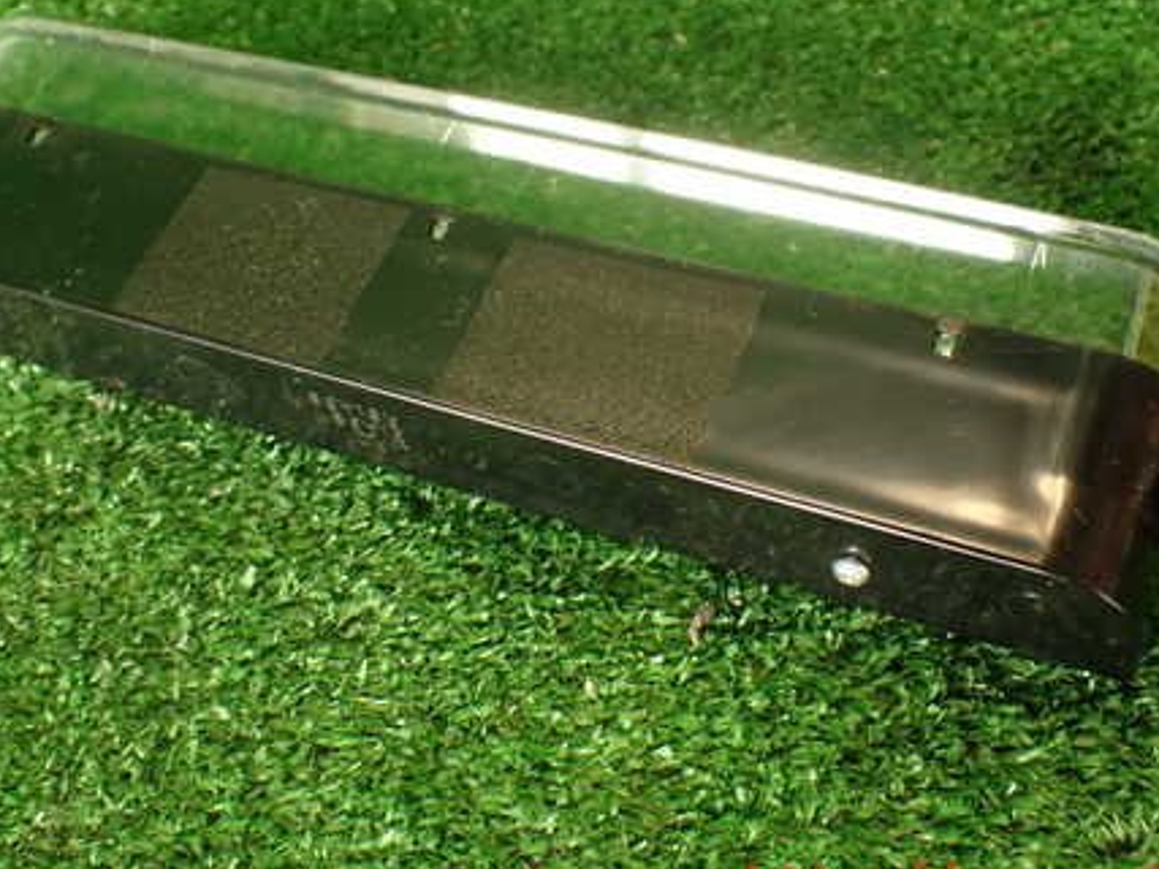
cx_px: 546
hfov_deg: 42.1
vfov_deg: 32.0
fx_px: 1506
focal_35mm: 45
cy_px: 315
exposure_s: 1/50
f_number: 2.4
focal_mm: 5.79
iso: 200
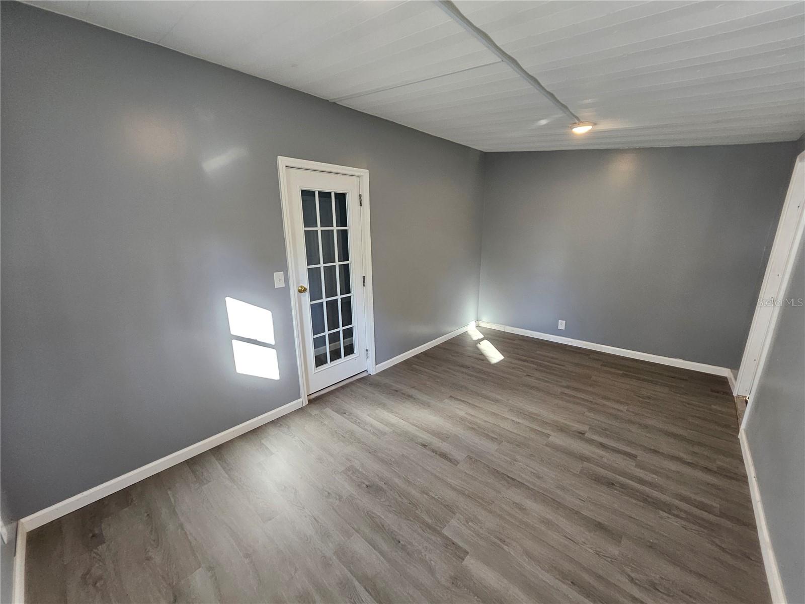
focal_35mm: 13
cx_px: 402
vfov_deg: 89.9
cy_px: 302
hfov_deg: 106.2
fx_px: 302
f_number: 2.2
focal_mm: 1.74
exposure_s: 1/60
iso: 125
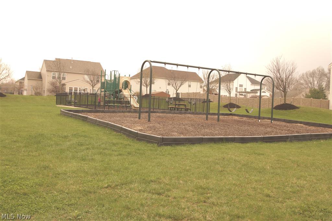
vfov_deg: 36.8
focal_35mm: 36
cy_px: 110
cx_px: 166
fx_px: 332
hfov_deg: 53.1
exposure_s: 1/200
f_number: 8
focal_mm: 24
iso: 400
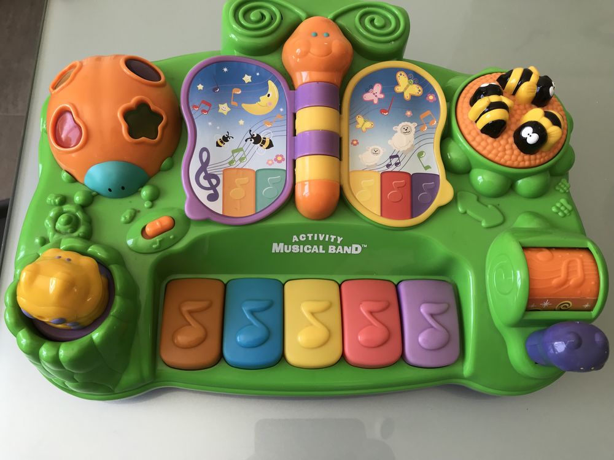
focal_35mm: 28
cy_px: 230
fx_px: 497
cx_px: 307
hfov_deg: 63.4
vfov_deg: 49.7
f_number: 1.8
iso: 32
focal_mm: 3.99
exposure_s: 1/100
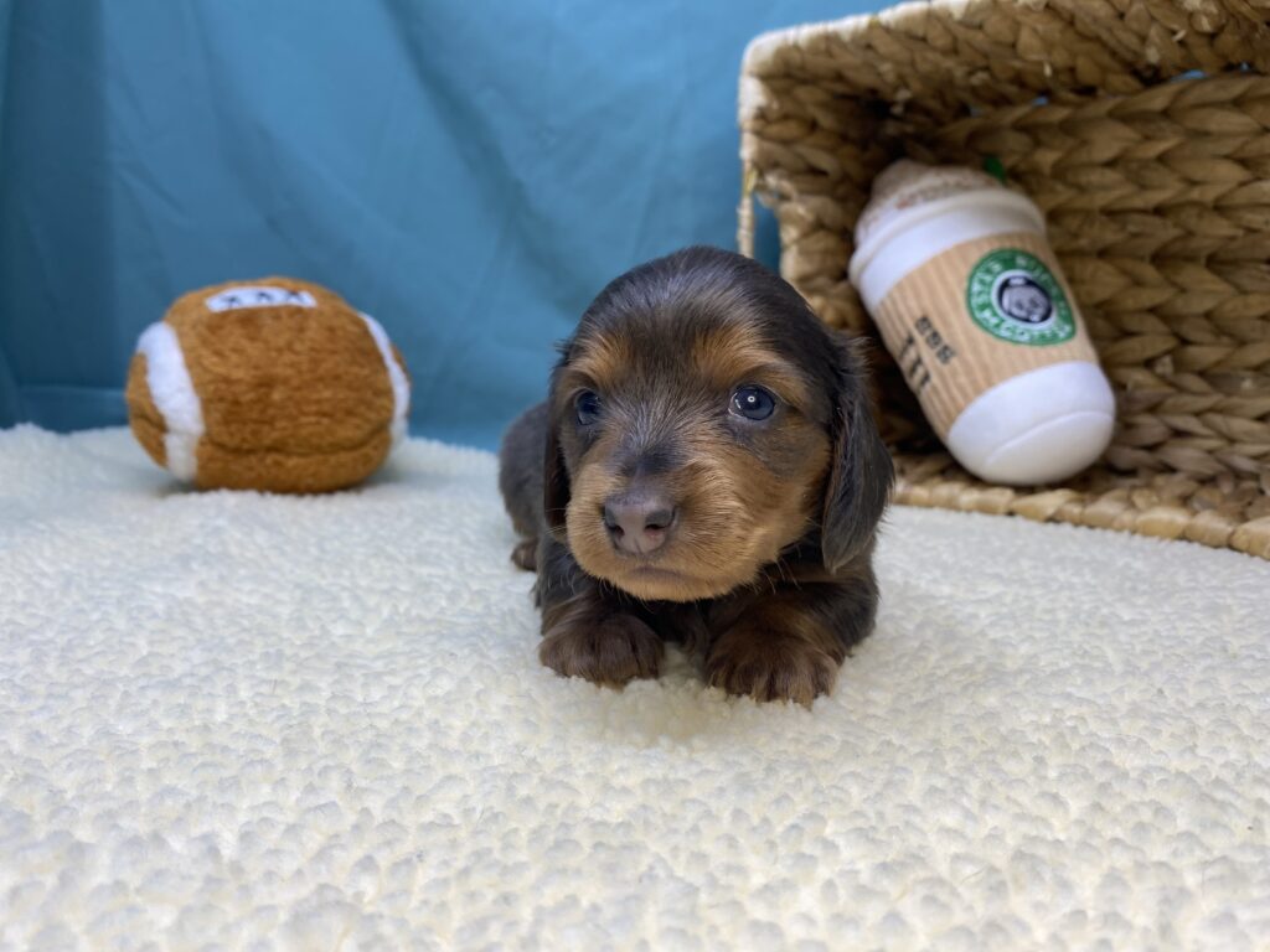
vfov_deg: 53.1
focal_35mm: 26
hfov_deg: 67.3
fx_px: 954
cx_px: 635
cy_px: 476
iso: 40
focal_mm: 4.25
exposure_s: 1/120
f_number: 1.8
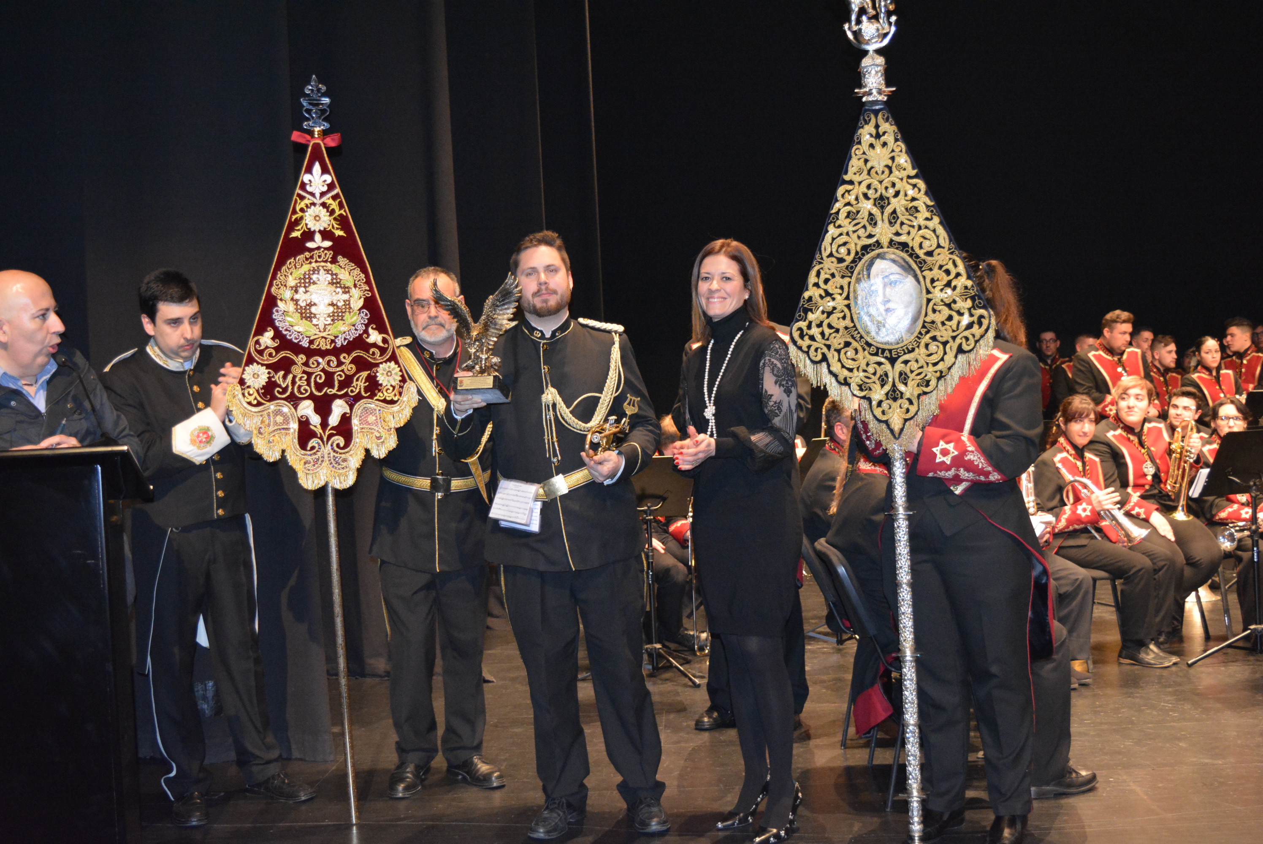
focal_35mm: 39
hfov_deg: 49.5
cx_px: 632
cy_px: 422
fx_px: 1369
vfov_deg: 34.3
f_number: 4
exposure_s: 1/60
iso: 3200
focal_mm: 26
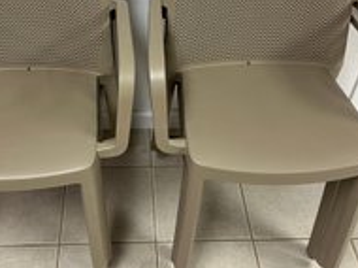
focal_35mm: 47
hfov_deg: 40.2
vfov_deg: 30.7
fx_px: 485
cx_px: 137
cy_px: 107
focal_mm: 5.7
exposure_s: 1/60
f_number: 1.5
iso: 125
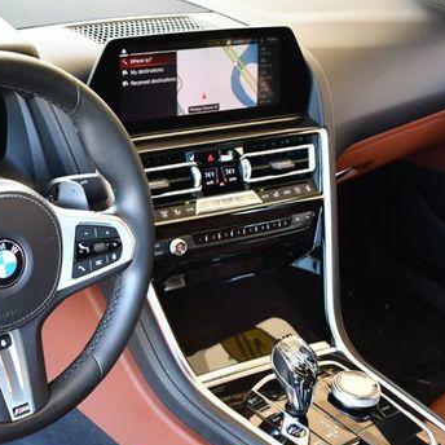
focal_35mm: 57
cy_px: 265
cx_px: 44
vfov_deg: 30.0
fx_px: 829
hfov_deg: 28.9
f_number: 3.5
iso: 900
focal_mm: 18
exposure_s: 1/125
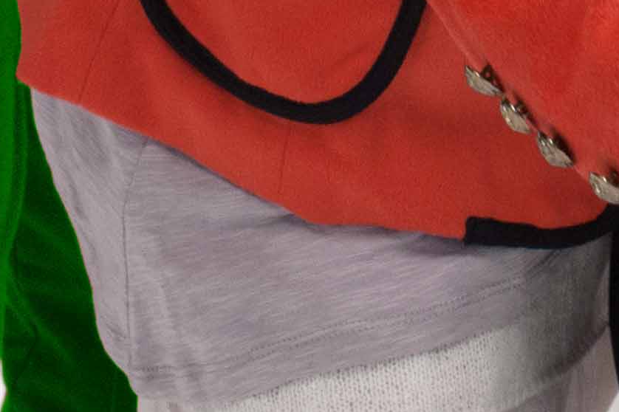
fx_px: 6204
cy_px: -1010
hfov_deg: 5.7
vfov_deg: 3.7
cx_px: 916
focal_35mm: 361
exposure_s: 1/125
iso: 400
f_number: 8
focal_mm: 50
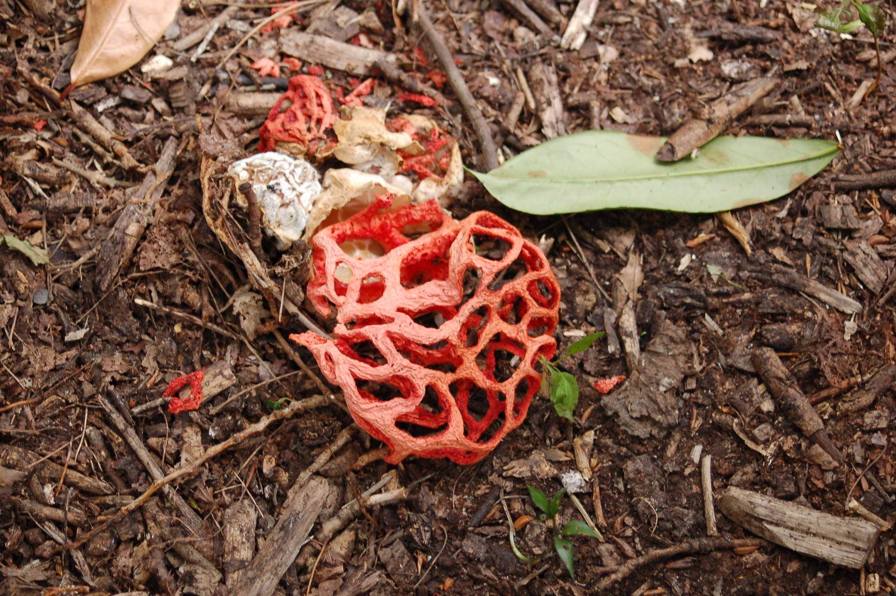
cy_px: 298
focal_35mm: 105
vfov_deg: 13.0
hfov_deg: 19.5
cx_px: 448
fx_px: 2611
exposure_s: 1/160
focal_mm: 70
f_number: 4.5
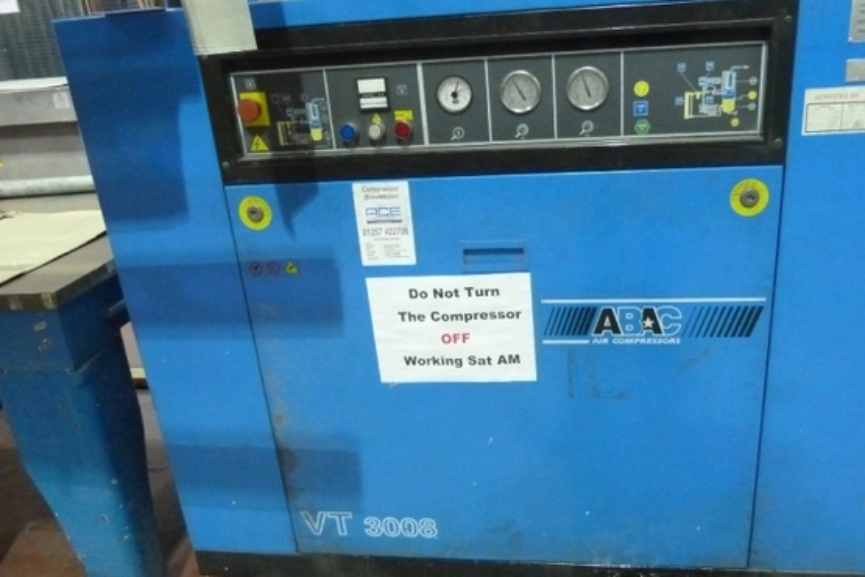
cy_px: 332
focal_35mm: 30
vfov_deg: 43.5
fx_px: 721
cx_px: 488
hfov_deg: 61.7
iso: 800
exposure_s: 1/13
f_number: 3.3
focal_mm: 4.1
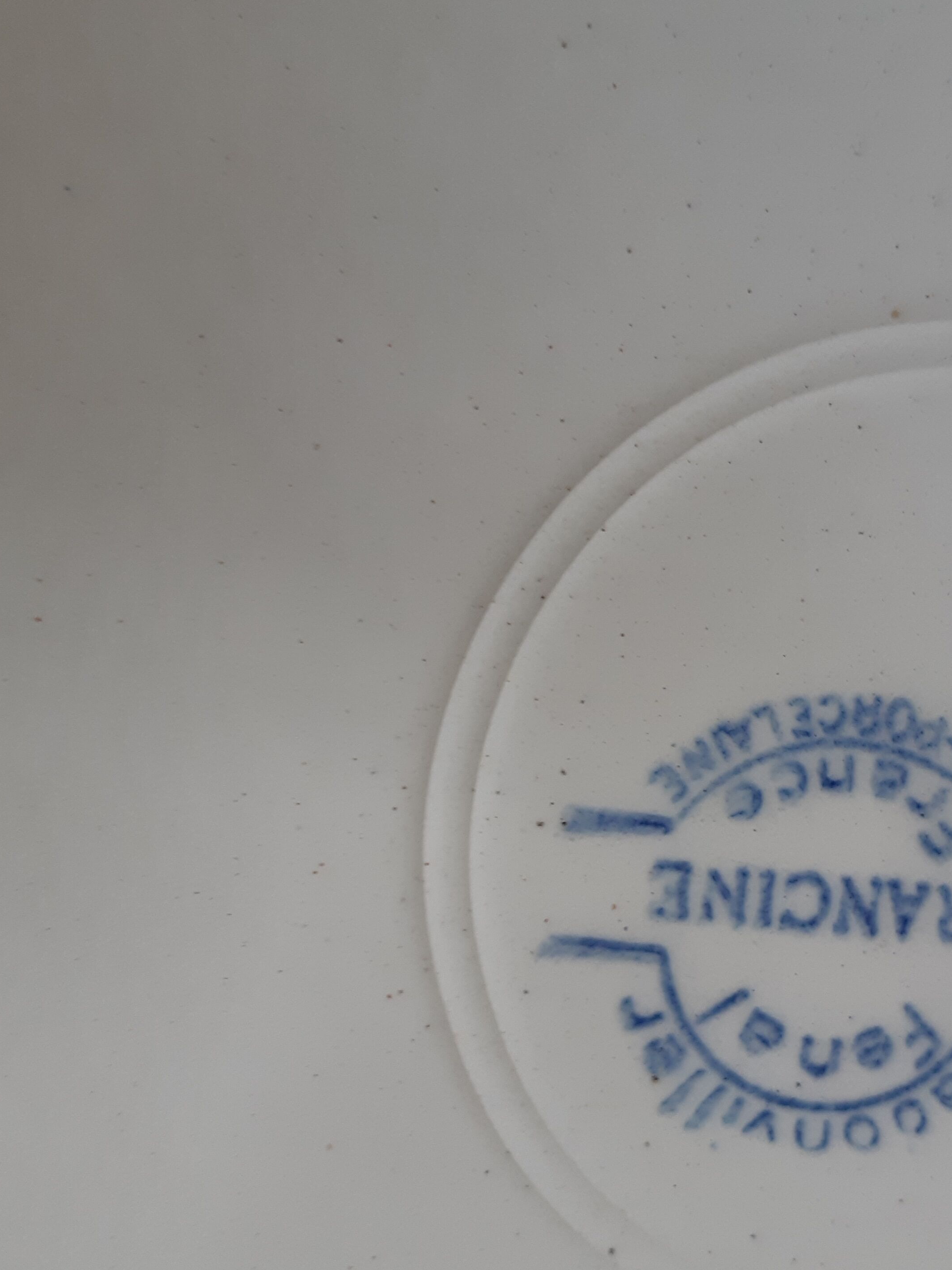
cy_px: 696
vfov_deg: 44.7
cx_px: 650
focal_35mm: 42
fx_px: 1540
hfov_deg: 34.0
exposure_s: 1/60
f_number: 1.7
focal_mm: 3.92
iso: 125
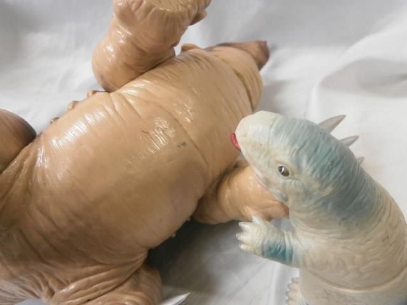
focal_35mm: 26
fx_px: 306
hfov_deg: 67.3
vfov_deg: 53.1
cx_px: 204
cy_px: 152
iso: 200
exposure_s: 1/30
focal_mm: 4.7
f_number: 2.8
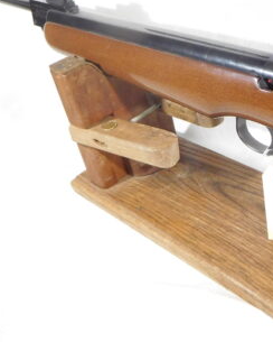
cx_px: 256
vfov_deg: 38.6
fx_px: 485
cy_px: 130
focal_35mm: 48
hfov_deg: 29.8
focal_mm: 4.5
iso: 360
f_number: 3.4
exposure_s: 1/30
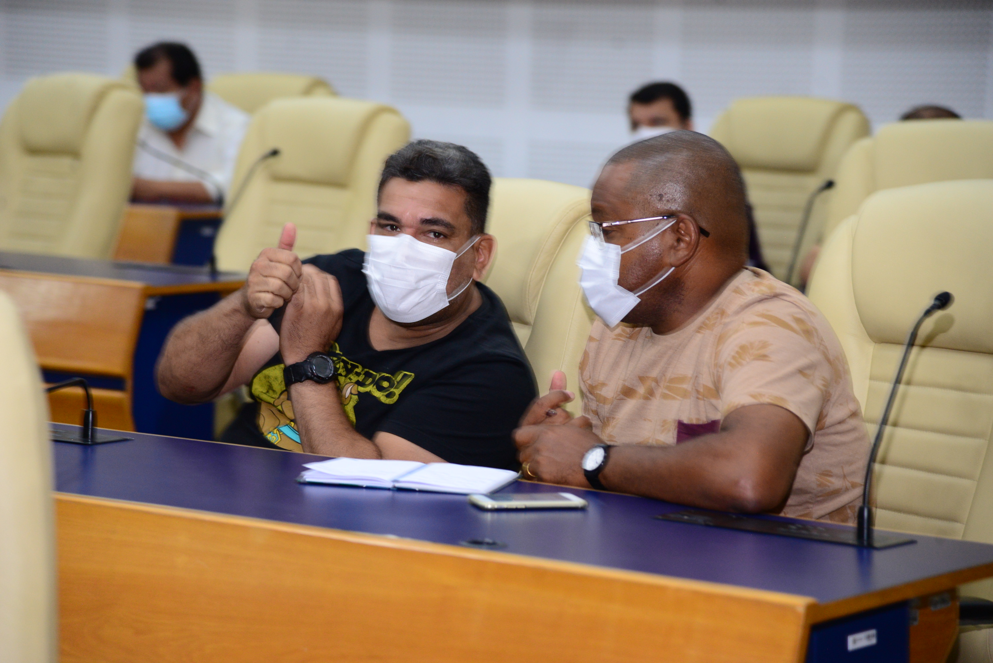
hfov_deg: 17.1
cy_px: 332
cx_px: 496
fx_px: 3311
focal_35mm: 120
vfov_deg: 11.4
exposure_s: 1/80
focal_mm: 120
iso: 2000
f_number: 4
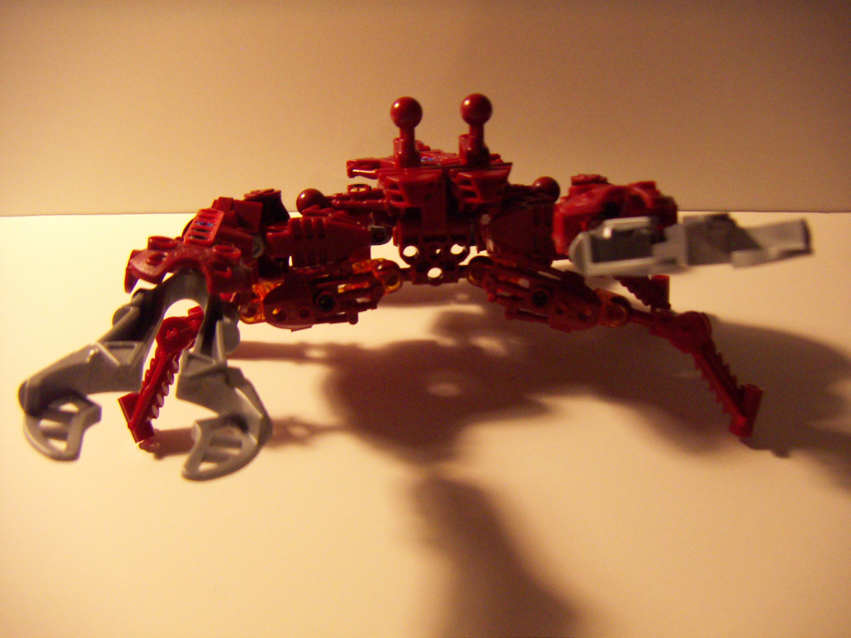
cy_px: 319
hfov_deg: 51.4
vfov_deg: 39.7
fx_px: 885
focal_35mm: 36
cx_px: 426
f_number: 2.8
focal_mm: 4.7
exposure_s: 1/50
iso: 200
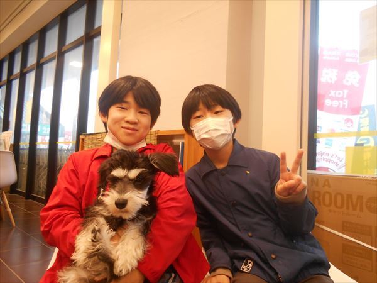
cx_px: 188
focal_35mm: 26
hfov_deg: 67.3
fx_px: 283
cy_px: 142
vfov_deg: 53.1
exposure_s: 1/30
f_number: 3.2
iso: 220
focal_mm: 4.6
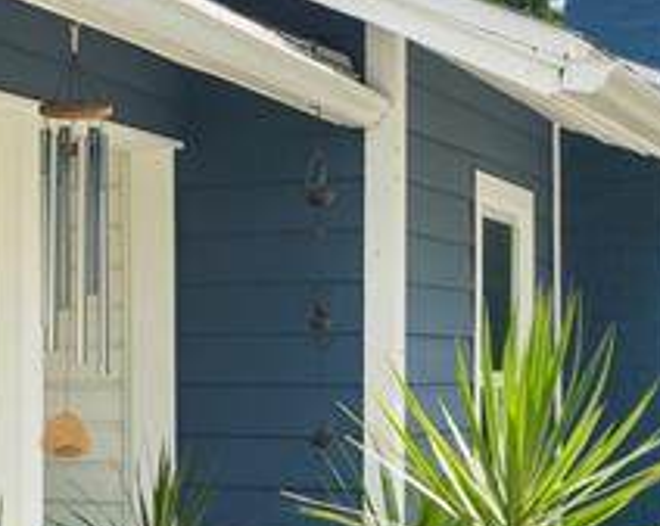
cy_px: 336
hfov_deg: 15.3
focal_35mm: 109
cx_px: -517
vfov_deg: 14.1
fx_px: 2126
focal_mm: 24
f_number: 9
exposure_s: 1/60
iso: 250
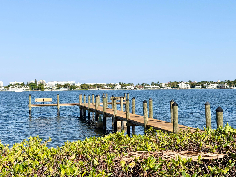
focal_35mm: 48
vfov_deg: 30.3
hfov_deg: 39.7
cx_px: 118
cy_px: 88
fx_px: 327
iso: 64
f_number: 1.78
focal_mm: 6.76
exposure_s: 1/6536
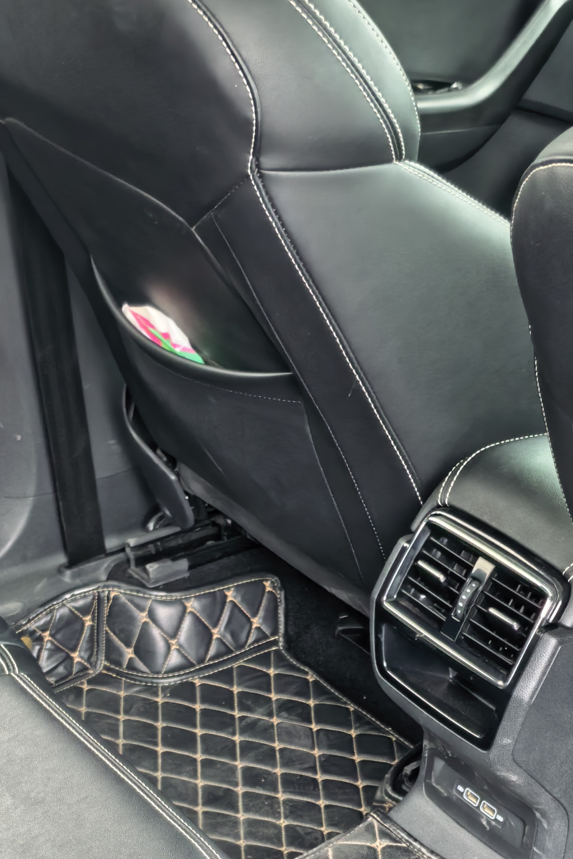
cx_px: 199
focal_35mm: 76
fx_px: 1814
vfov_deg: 25.2
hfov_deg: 17.9
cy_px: 878
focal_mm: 5.75
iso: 50
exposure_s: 1/106
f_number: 1.4
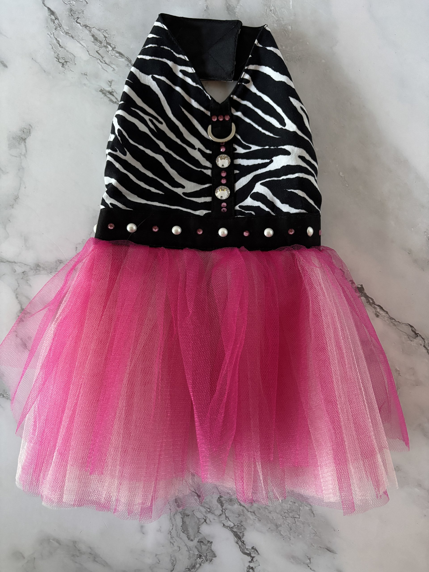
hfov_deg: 53.1
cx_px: 214
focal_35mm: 26
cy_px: 286
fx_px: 430
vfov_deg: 67.3
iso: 500
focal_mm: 5.96
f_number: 1.6
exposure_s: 1/60
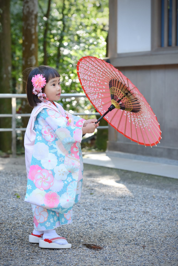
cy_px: 133
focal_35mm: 93
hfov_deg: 14.7
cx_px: 88
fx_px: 689
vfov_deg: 21.9
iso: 800
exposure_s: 1/160
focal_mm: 90
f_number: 5.6
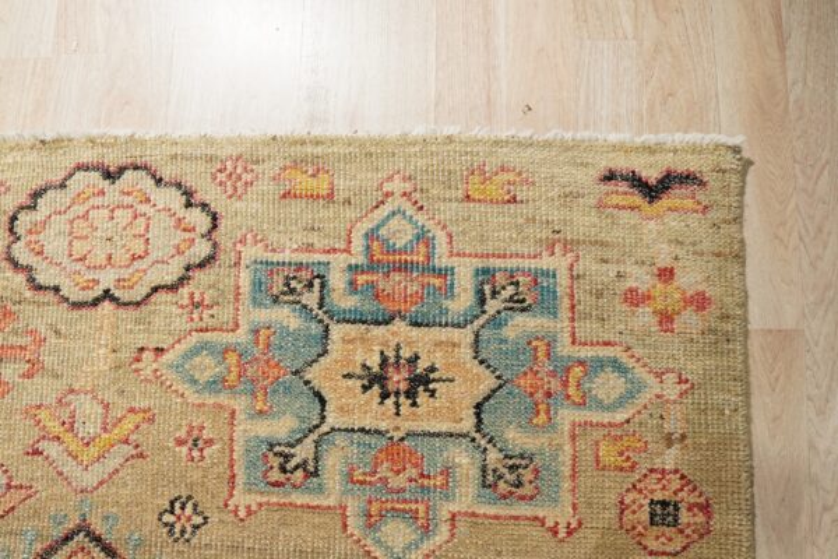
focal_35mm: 24
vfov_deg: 53.1
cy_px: 280
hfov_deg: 73.7
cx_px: 419
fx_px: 559
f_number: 5
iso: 1250
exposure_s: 1/250
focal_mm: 16
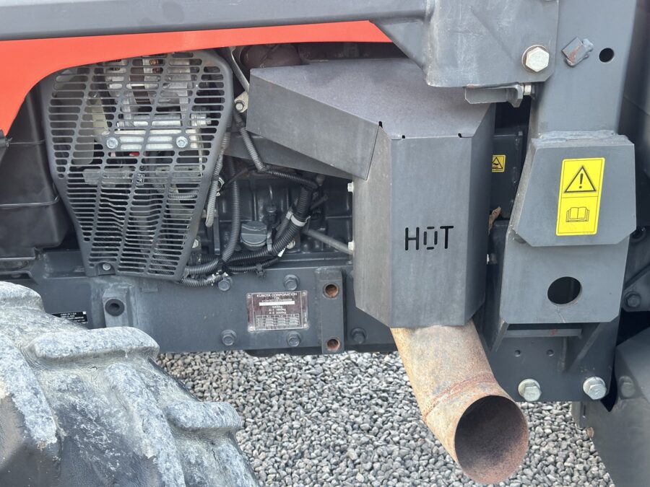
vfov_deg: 30.3
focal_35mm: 48
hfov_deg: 39.7
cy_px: 244
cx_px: 325
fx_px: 901
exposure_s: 1/54
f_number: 1.78
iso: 250
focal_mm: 6.86
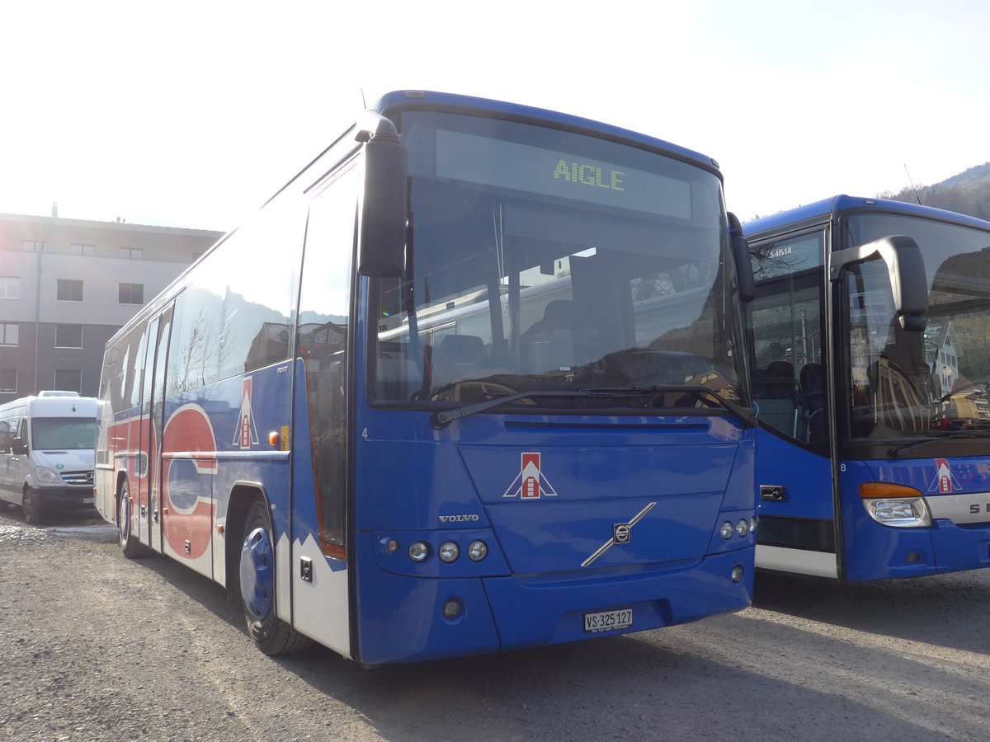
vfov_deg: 48.2
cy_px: 371
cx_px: 495
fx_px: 829
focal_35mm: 29
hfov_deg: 61.7
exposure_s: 1/500
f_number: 2.8
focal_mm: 6
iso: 80
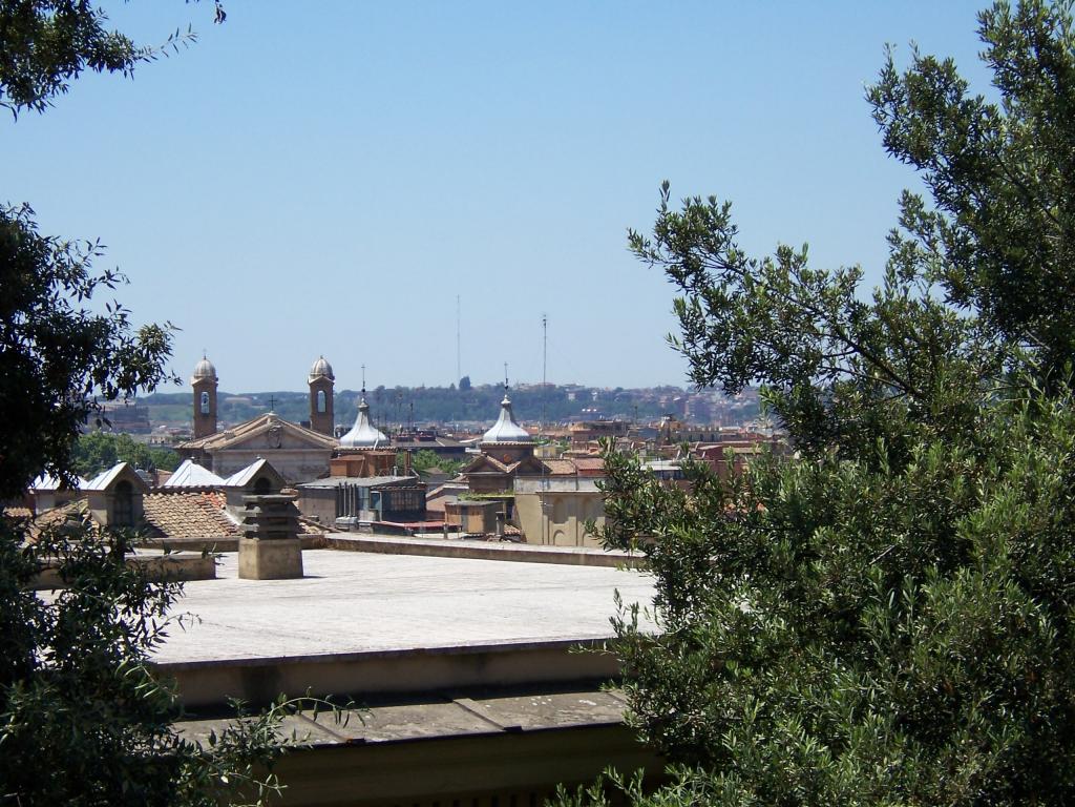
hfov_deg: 19.6
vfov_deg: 14.8
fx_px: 3106
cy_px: 404
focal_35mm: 100
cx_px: 538
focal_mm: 16.6
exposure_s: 1/500
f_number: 4.9
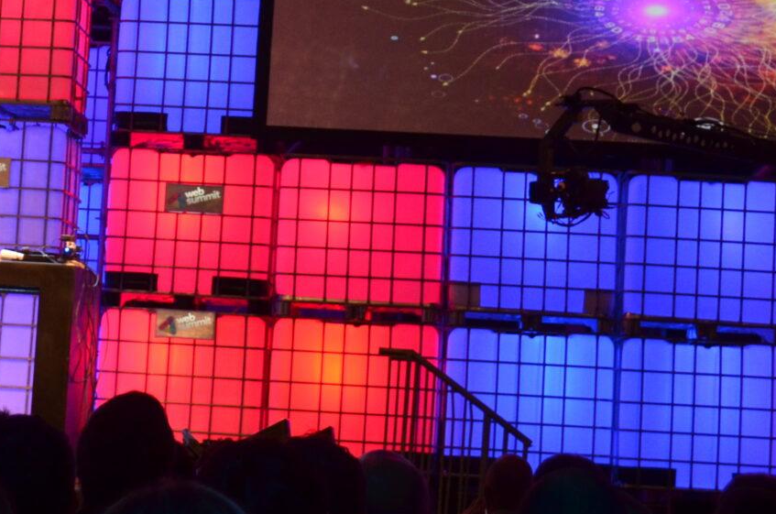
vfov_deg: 9.9
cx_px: 236
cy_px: -125
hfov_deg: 15.1
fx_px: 2925
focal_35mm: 136
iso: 640
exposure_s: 1/60
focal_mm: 30
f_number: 4.5
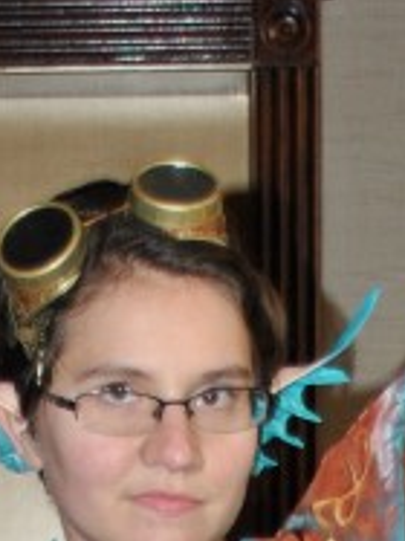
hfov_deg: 6.5
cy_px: 1564
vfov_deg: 7.6
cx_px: 179
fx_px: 3592
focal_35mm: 230
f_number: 4.2
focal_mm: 26
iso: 200
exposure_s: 1/60
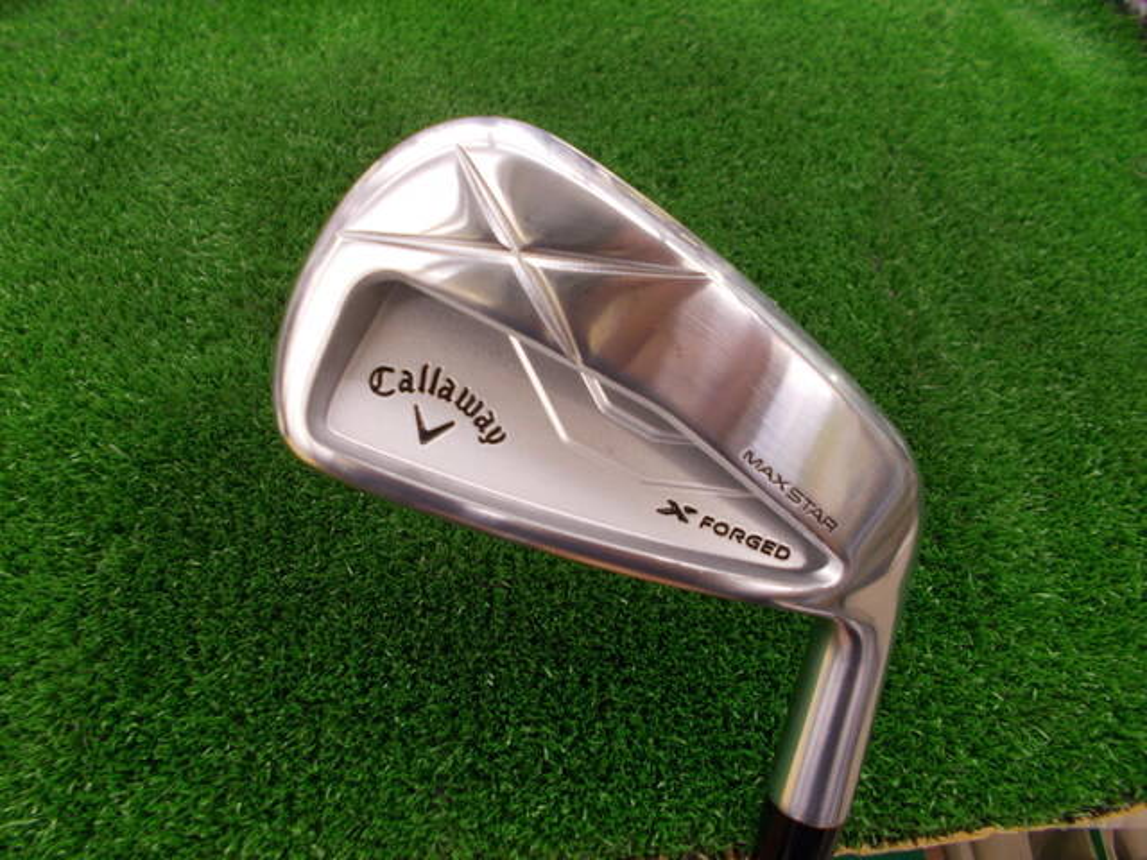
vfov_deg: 53.1
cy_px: 430
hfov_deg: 67.3
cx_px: 574
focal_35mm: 26
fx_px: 862
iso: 160
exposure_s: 1/25
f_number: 3.2
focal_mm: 4.6
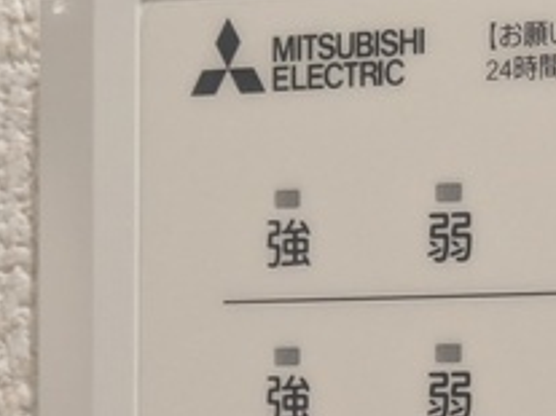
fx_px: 3804
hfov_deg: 8.3
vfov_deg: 6.2
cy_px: 682
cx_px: 586
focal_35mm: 237
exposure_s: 1/60
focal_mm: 5.43
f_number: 1.89
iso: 141
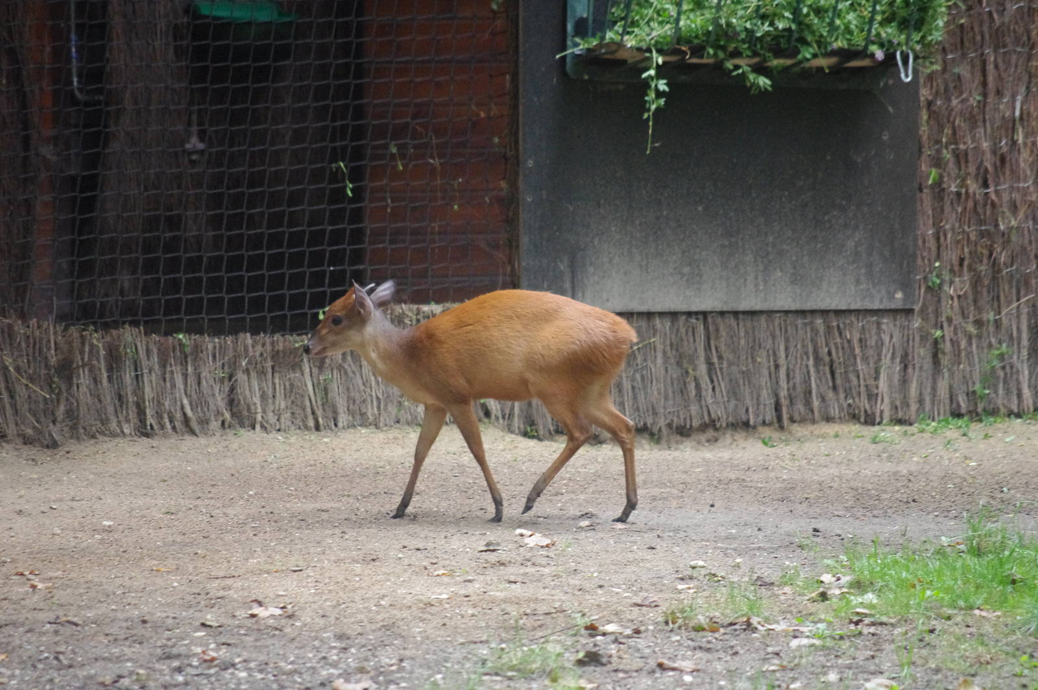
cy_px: 345
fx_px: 8640
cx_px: 519
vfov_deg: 4.6
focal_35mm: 300
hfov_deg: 6.9
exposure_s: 1/250
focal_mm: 200
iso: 3200
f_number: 5.6
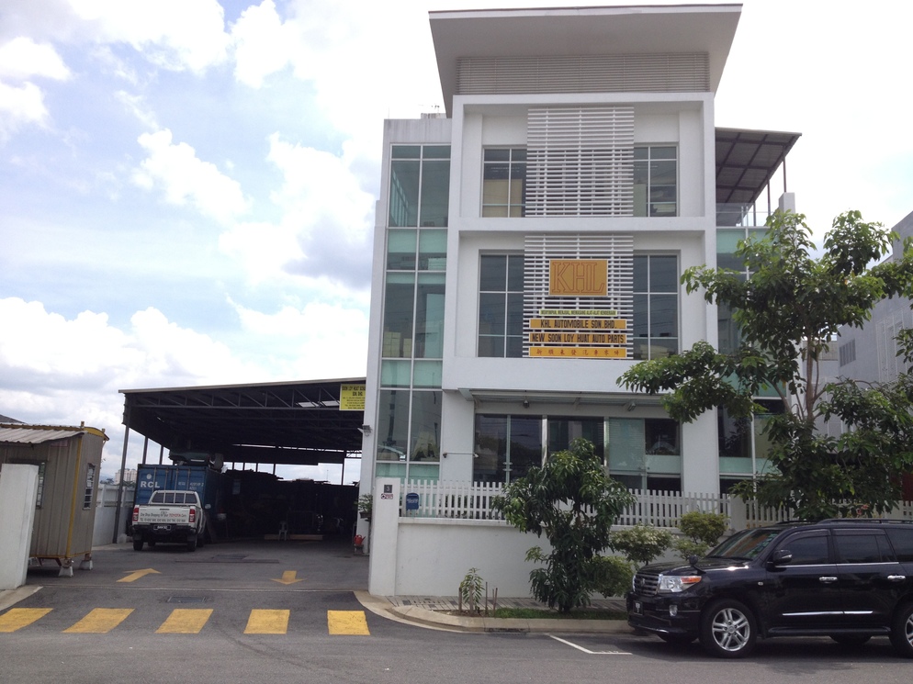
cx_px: 456
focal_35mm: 35
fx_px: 923
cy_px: 342
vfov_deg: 40.7
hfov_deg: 52.6
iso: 50
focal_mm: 4.28
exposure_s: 1/1332
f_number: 2.4
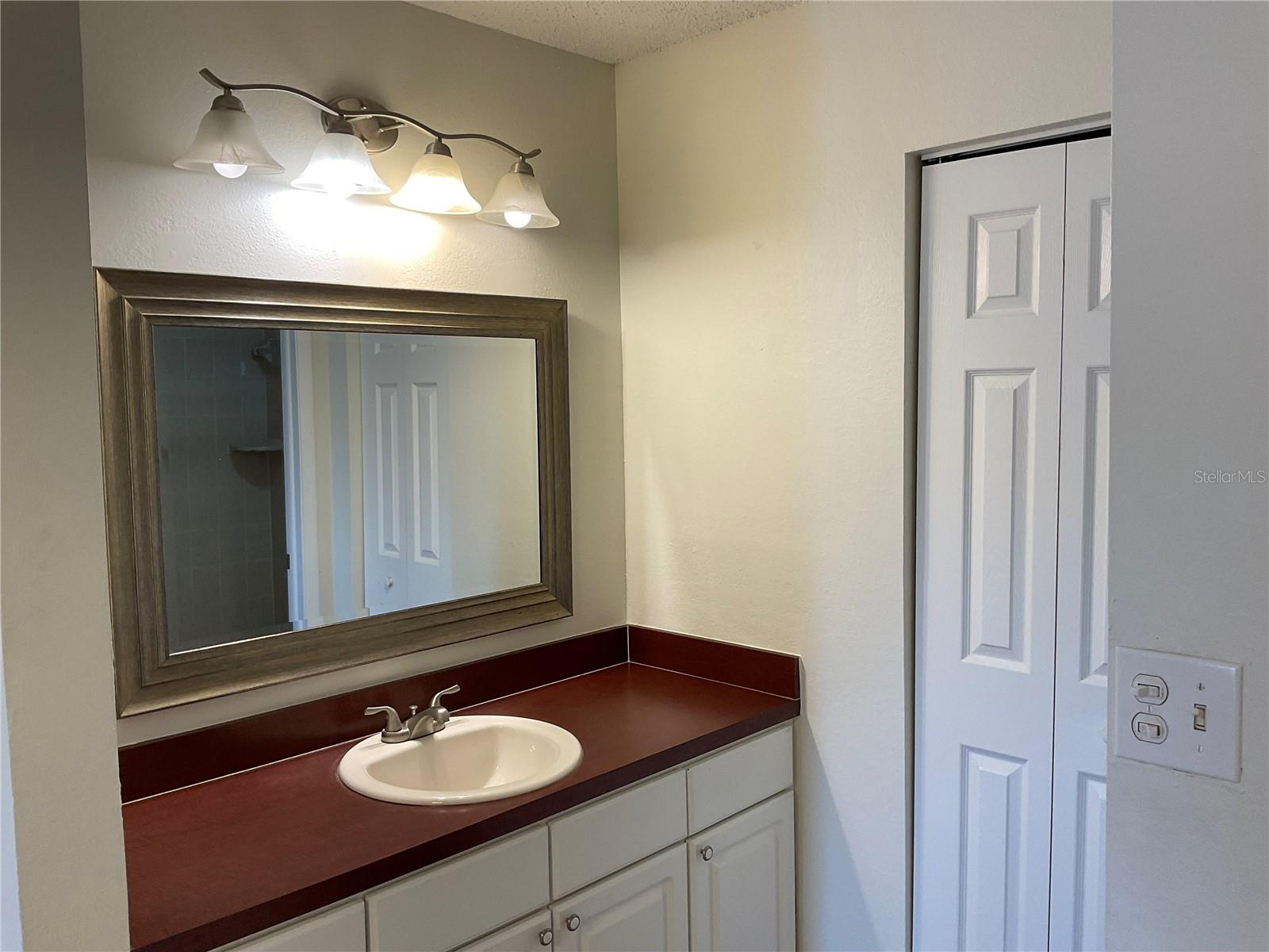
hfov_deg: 61.7
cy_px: 476
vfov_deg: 48.2
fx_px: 1063
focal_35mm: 29
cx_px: 634
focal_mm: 3
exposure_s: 1/60
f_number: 1.8
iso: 50
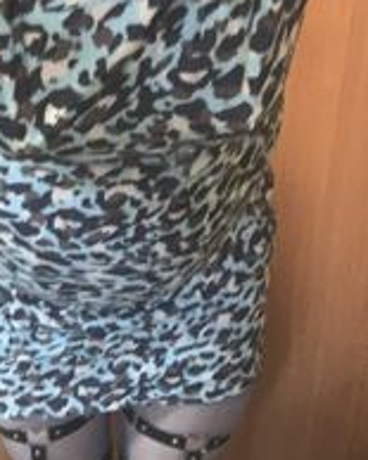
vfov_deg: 32.3
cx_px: 57
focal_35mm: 58
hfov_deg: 25.6
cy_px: 292
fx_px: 790
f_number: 2.2
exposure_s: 1/27
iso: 640
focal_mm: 2.87
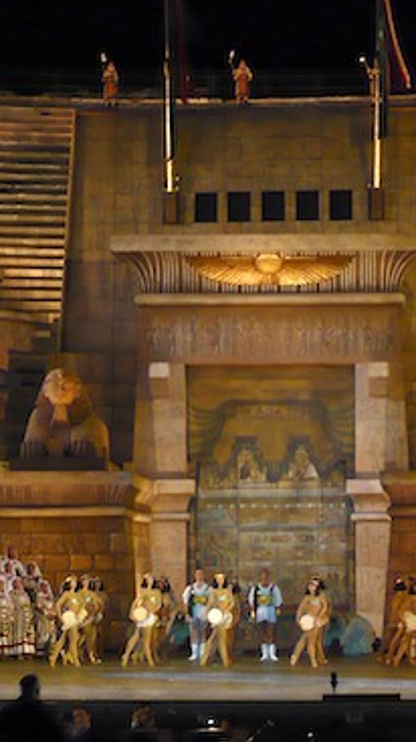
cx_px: 252
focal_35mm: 130
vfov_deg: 16.5
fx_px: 2553
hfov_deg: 9.3
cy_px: 360
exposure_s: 1/8
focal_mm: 12
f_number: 4.7
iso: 200
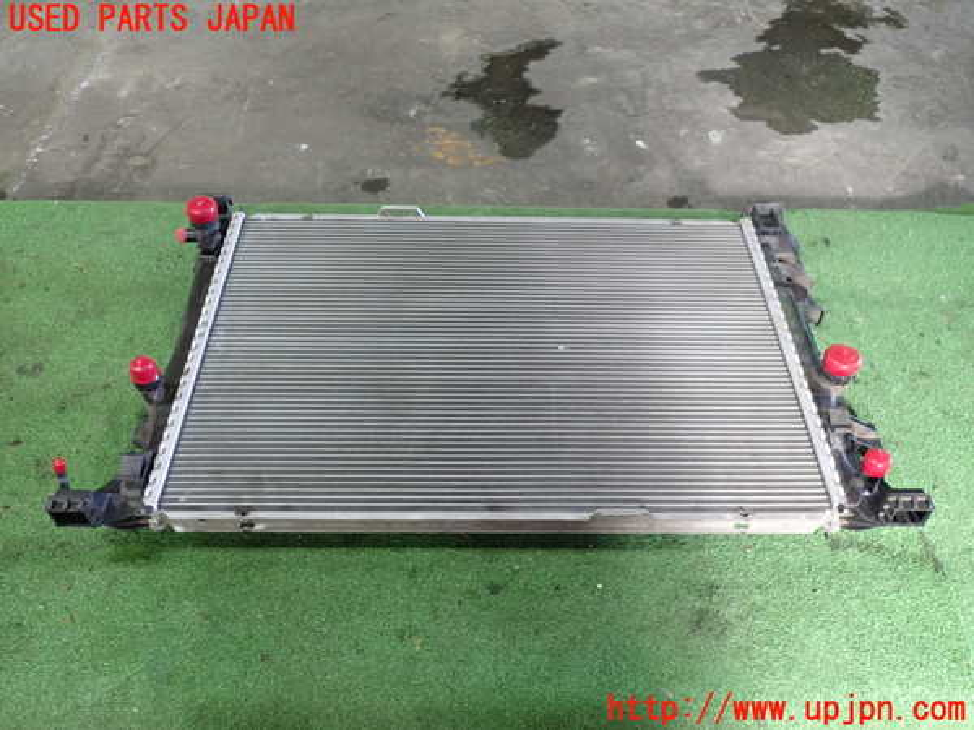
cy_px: 365
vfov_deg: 46.8
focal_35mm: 30
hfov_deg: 60.0
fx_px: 844
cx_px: 487
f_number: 2.3
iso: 250
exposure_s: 1/30
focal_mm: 5.4
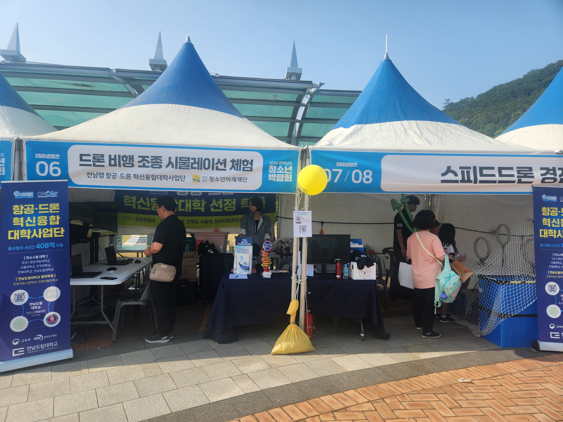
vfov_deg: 58.9
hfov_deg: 73.9
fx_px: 374
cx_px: 282
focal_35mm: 23
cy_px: 211
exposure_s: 1/1033
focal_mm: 5.4
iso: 20
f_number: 1.8
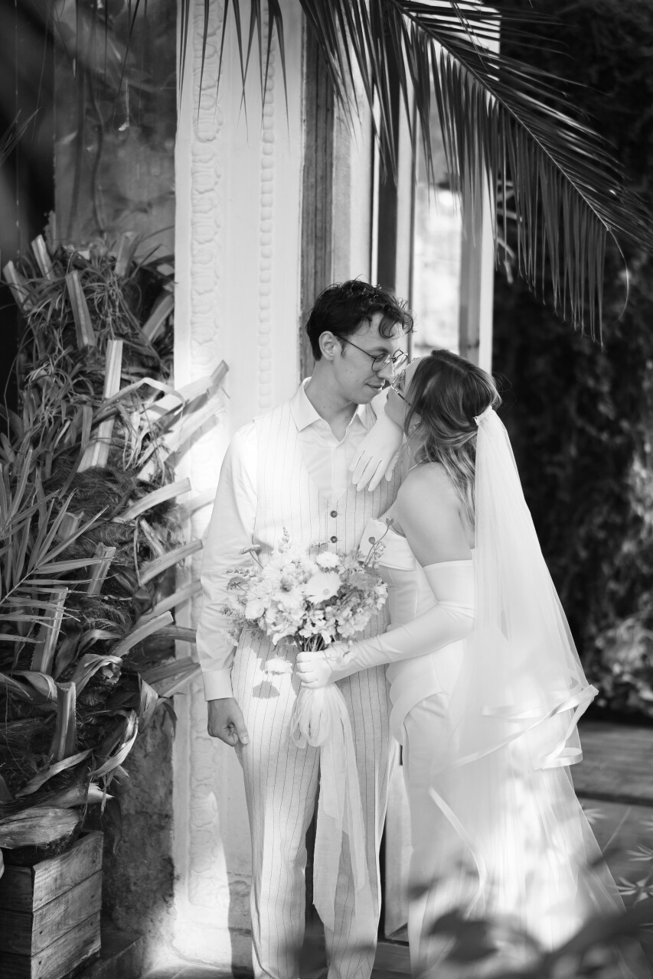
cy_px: 490
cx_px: 326
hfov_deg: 27.0
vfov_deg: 39.6
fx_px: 1361
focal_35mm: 50
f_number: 1.4
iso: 200
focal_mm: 50
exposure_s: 1/400
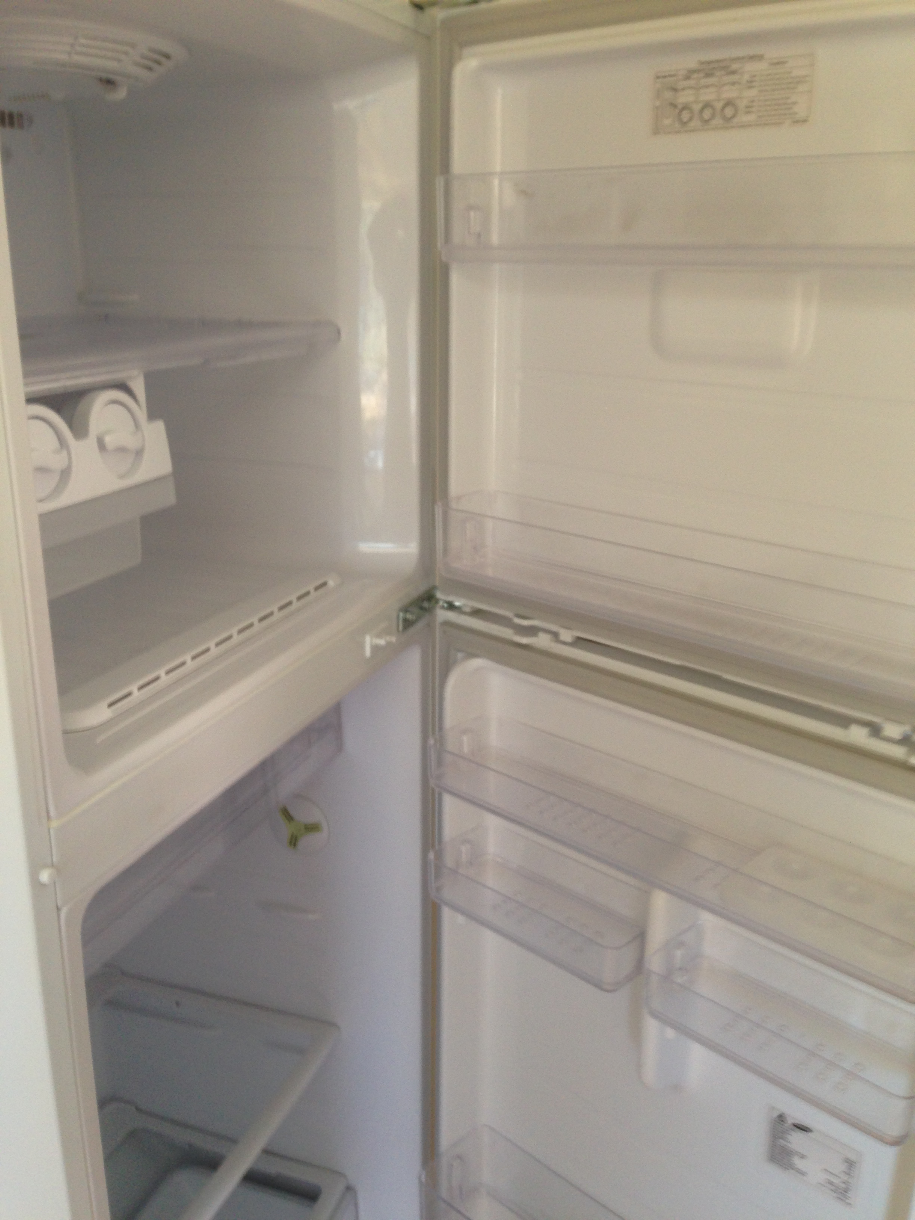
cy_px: 610
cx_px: 458
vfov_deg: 55.4
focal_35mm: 33
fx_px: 1163
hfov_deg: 42.9
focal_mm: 4.12
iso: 64
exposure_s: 1/20
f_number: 2.4
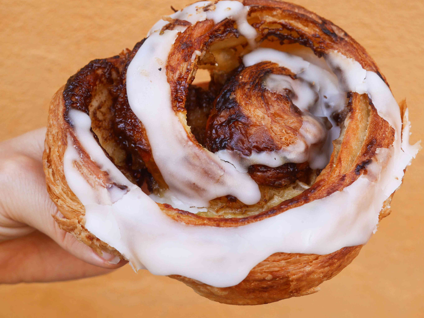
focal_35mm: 52
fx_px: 637
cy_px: 164
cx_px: 235
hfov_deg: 36.8
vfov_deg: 28.1
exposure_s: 1/125
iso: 200
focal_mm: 23
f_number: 5.6
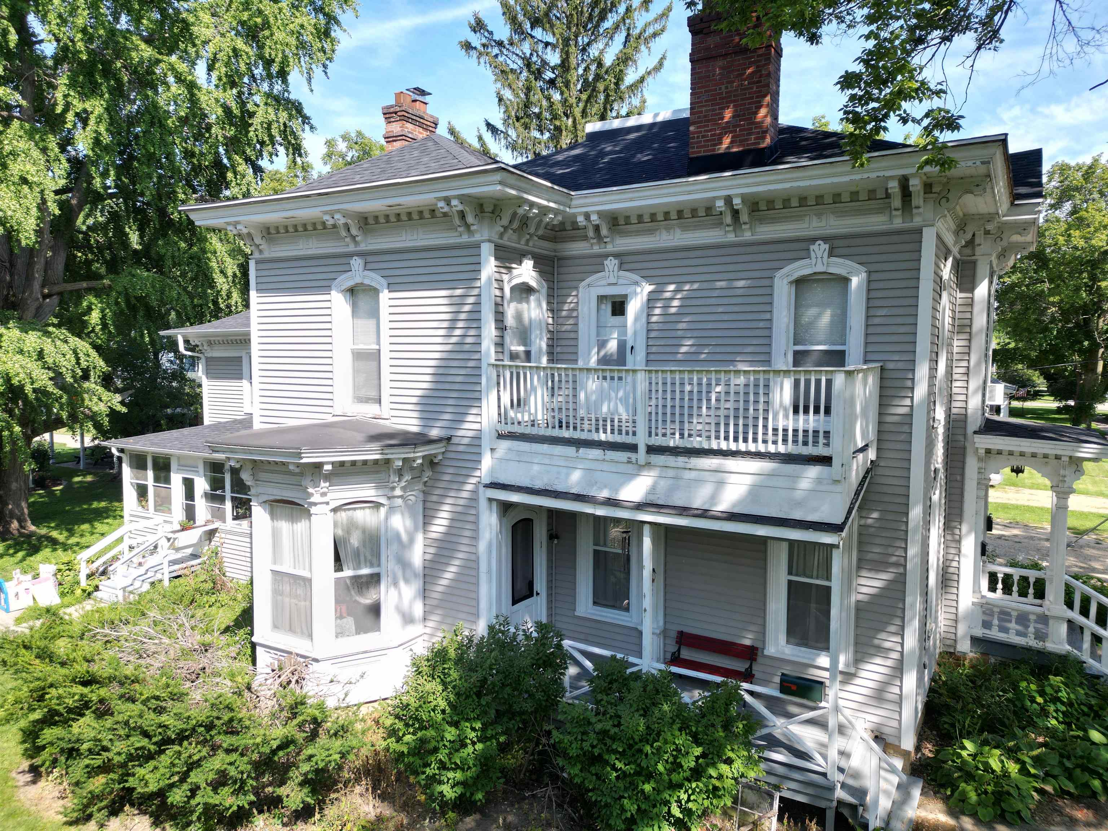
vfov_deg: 56.8
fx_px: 768
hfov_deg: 71.6
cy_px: 416
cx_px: 554
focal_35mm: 24
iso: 100
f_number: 1.7
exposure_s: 1/1250
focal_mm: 6.72
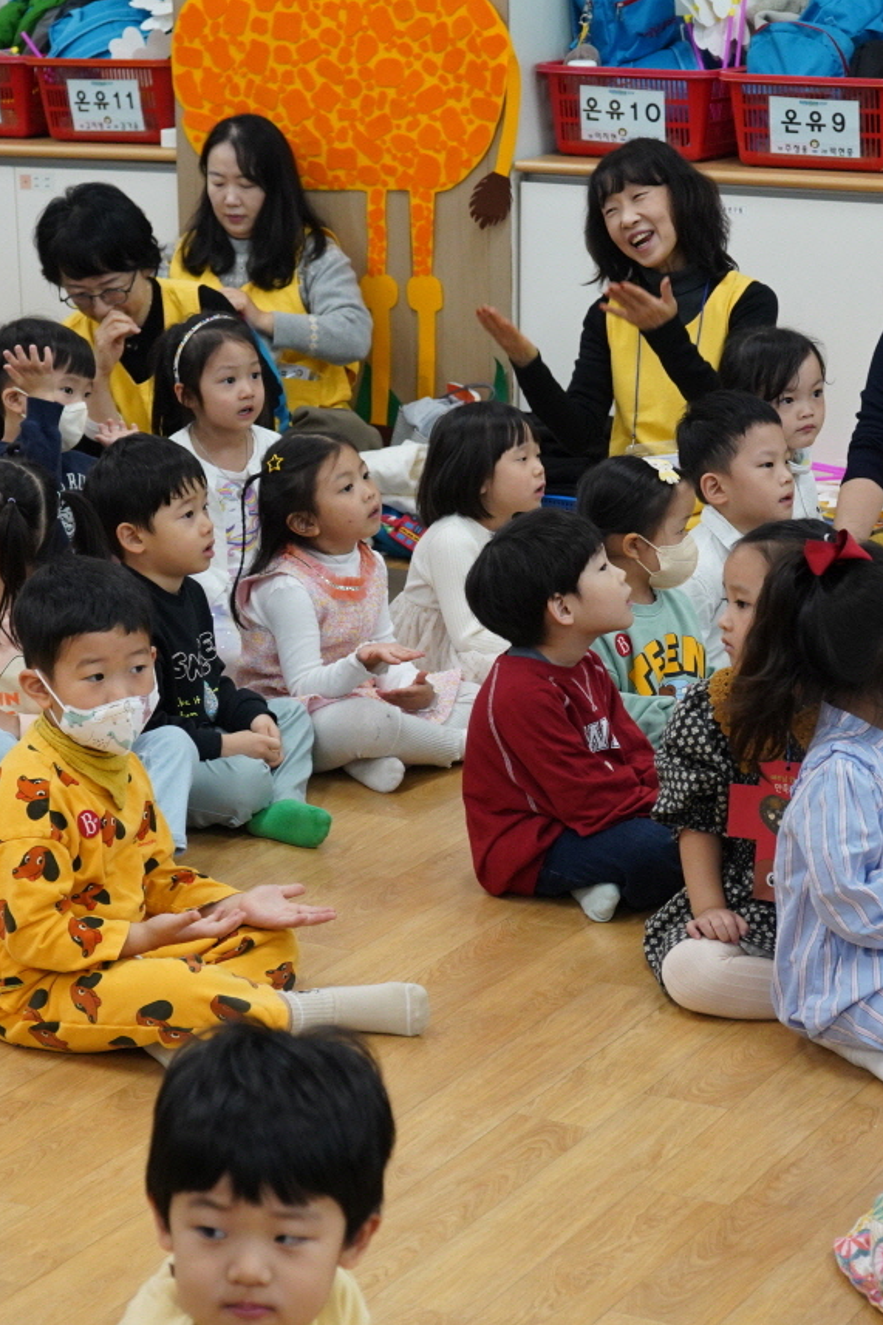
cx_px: 503
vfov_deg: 22.4
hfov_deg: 15.0
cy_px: 664
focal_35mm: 91
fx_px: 3349
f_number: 5.6
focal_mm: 60
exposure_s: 1/125
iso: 2500
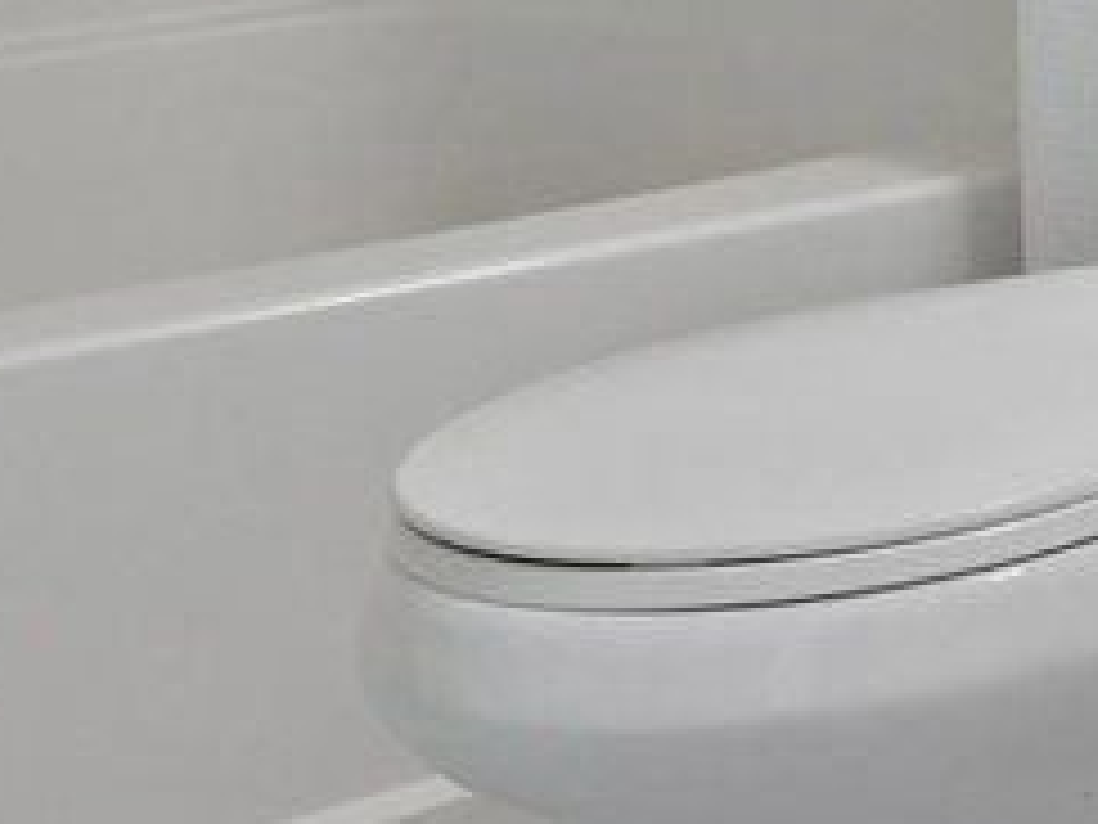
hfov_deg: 12.4
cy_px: -1029
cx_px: 2452
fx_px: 4220
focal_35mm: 133
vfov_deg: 10.0
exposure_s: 1/5
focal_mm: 16.5
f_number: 8
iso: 500
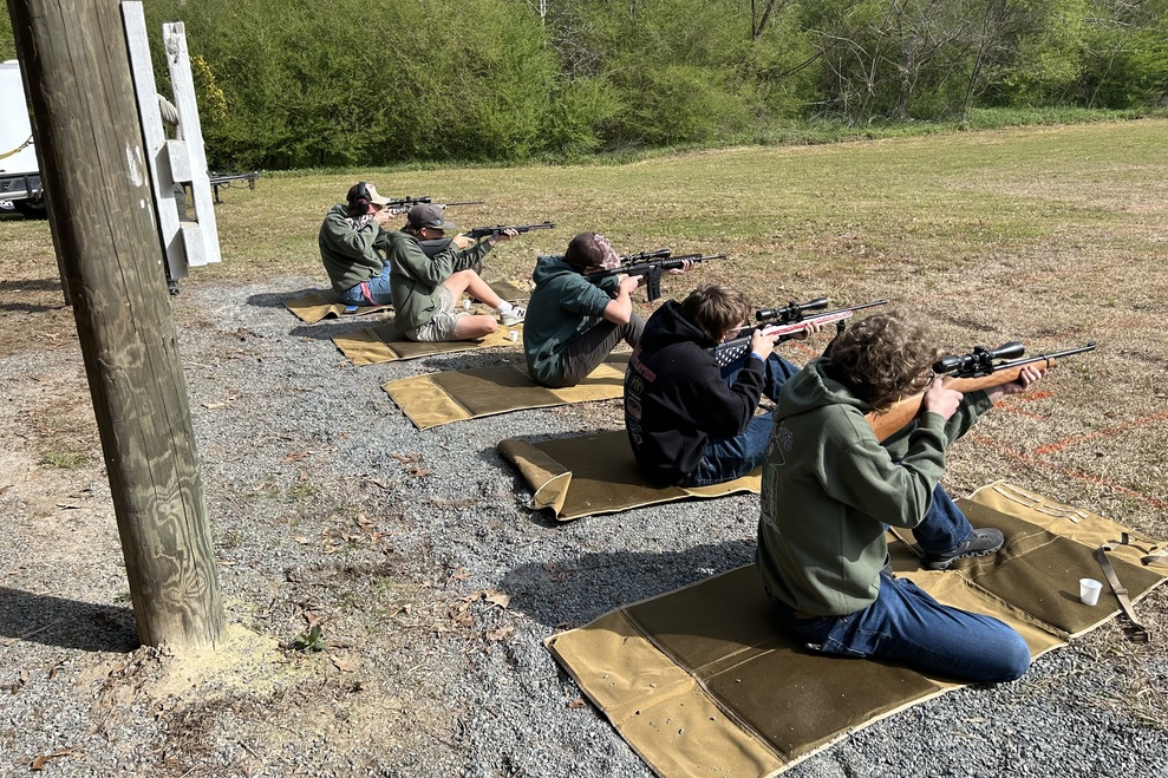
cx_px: 594
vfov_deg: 46.3
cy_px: 335
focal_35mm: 28
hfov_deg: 65.5
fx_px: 908
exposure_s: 1/2208
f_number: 1.5
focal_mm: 5.7
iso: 50
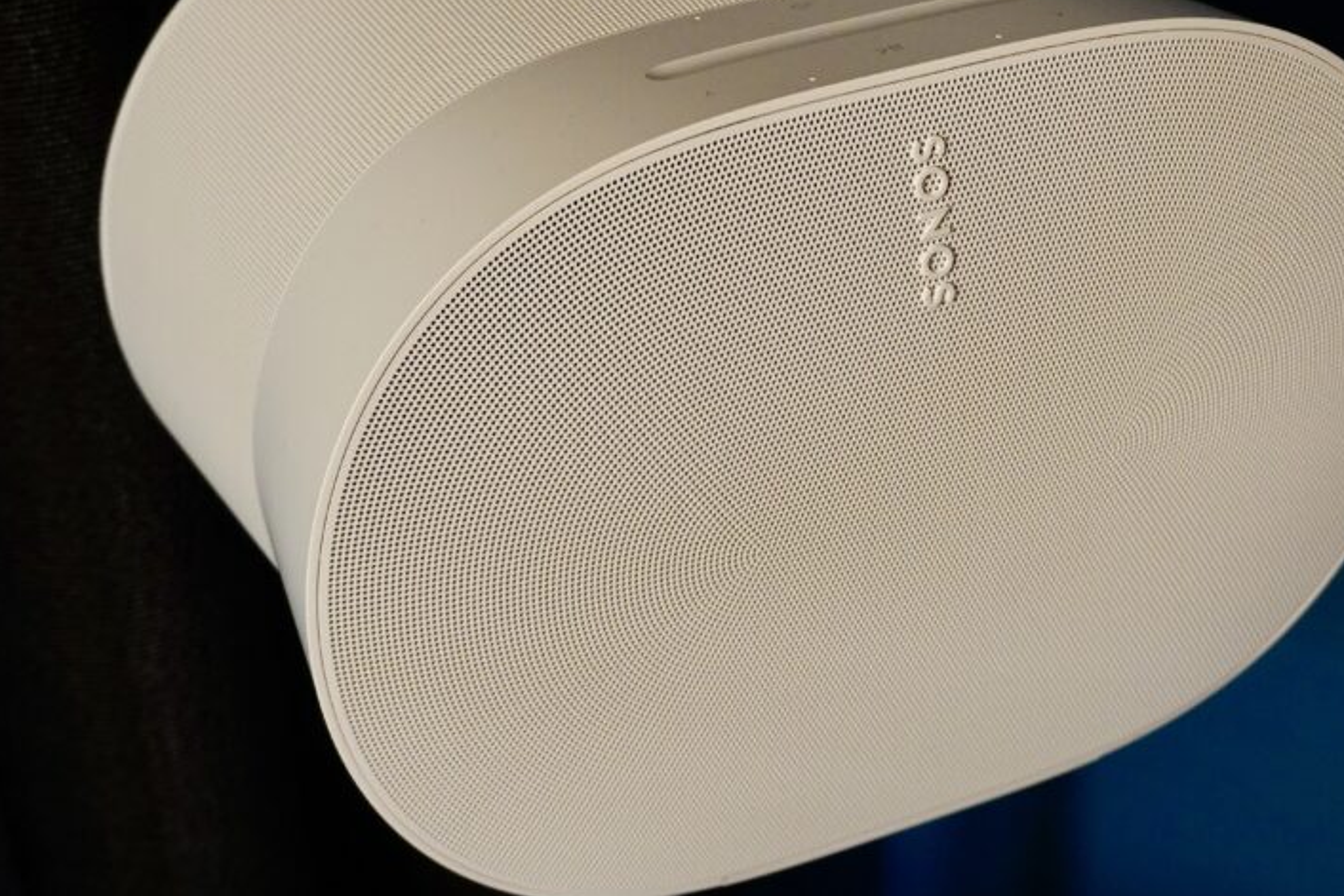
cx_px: 688
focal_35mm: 70
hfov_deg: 28.8
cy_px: 343
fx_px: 2614
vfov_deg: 19.4
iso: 800
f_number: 4
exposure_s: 1/50
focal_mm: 19.03
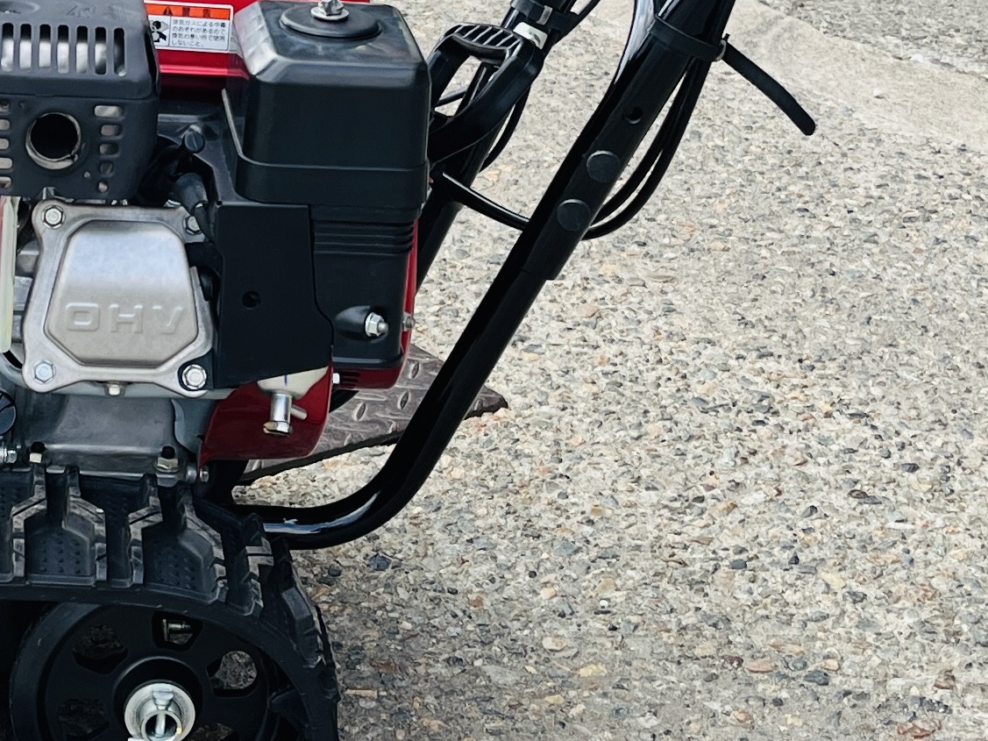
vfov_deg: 15.5
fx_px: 2654
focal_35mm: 93
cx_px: 111
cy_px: -75
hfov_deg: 20.7
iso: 50
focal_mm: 5.1
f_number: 1.6
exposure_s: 1/676
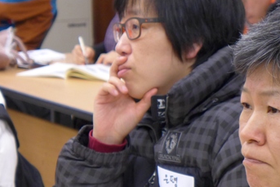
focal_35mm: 168
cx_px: 232
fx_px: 1307
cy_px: 90
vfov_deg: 8.2
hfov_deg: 12.2
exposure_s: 1/60
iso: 400
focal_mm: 17.7
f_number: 2.3
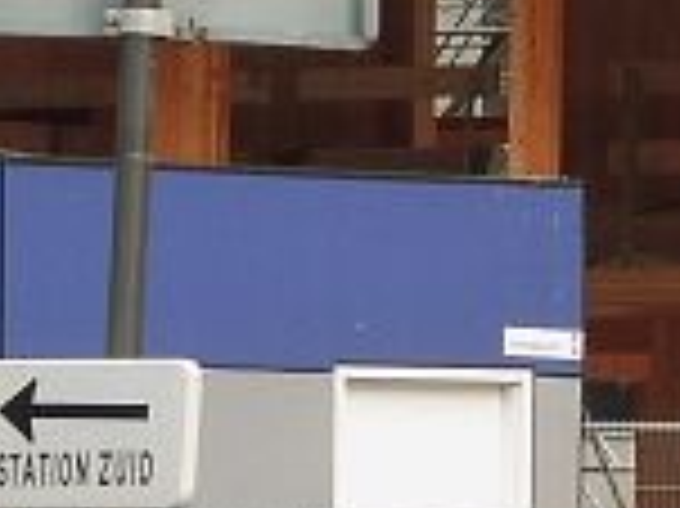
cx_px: 2265
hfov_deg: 2.8
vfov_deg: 2.1
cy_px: 67
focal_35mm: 691
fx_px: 13563
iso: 100
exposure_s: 1/60
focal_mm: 18.2
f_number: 5.3
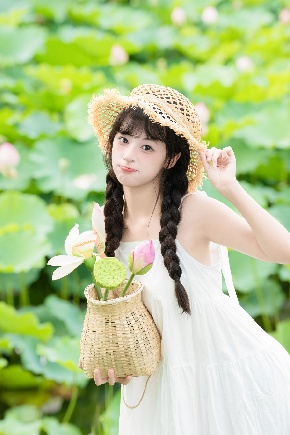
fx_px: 1522
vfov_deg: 16.3
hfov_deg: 10.9
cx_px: 145
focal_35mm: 126
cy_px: 218
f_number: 4.5
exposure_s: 1/250
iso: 320
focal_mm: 126
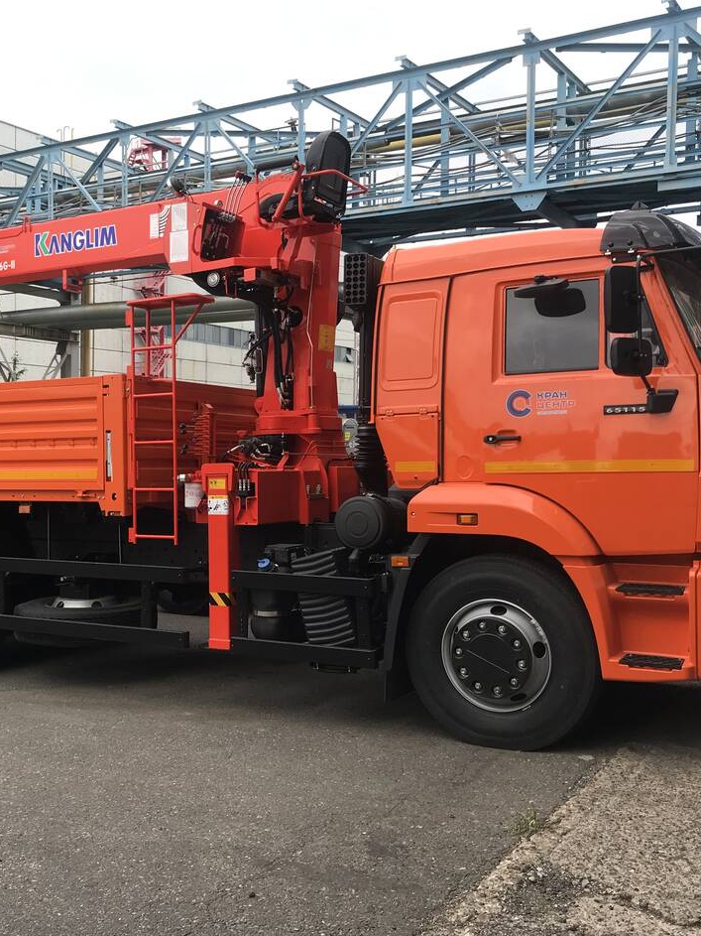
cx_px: 217
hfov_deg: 37.2
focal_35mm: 38
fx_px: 1026
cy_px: 475
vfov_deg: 49.0
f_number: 1.8
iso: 20
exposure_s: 1/840
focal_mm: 3.99
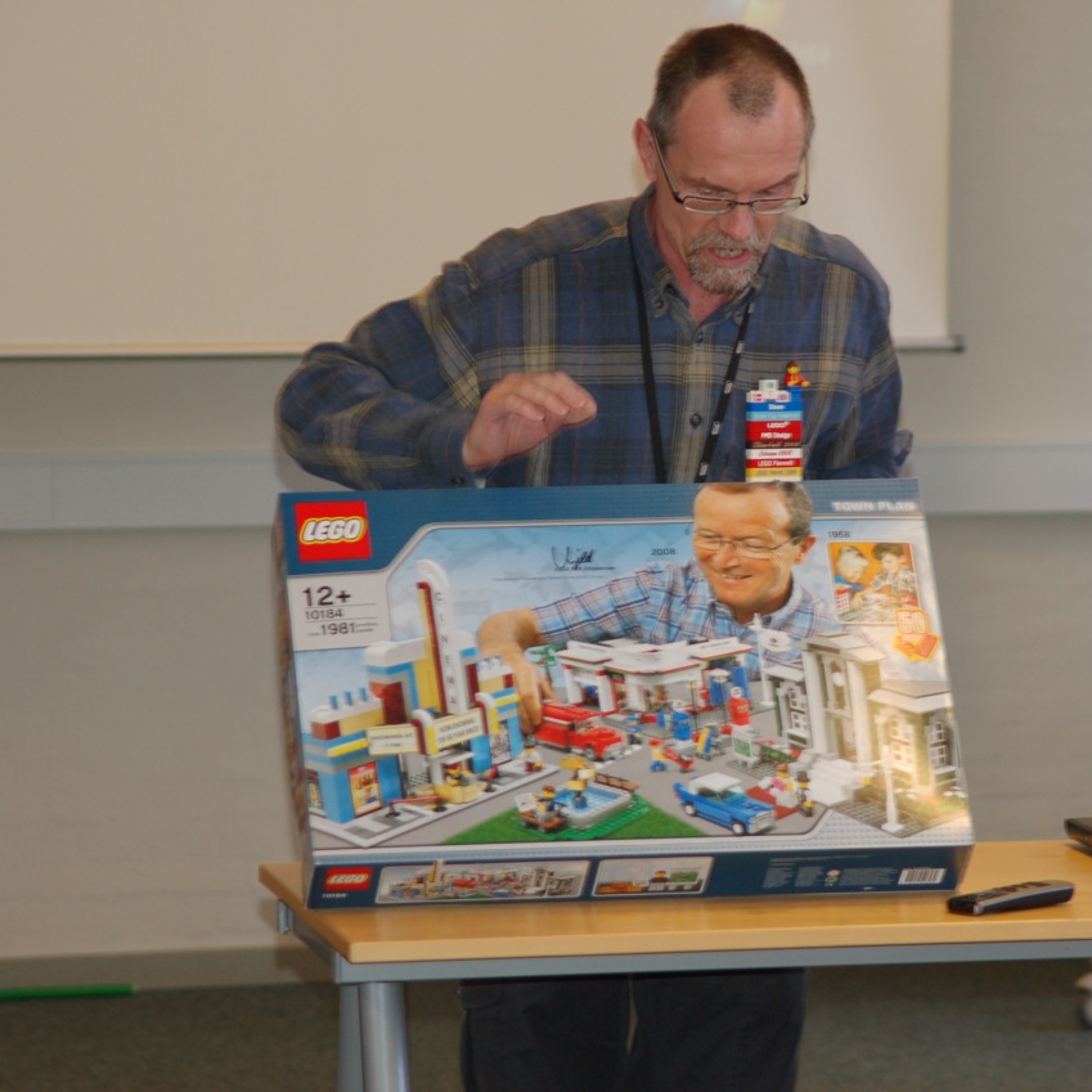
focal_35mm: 202
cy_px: 546
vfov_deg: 8.7
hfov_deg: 8.7
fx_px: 7197
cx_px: 660
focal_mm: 105
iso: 400
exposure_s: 1/60
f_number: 4
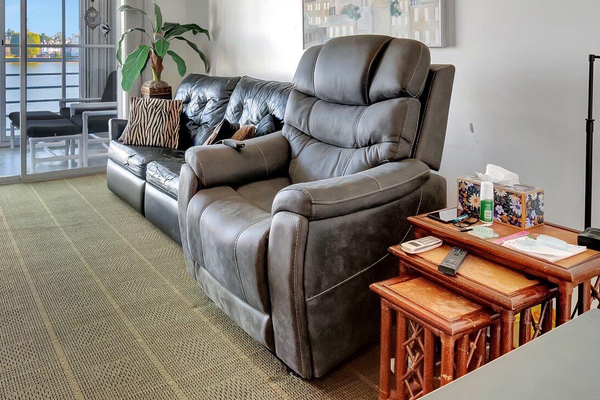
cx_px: 215
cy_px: 53
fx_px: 467
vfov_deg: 43.1
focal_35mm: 28
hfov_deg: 64.3
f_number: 8
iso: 1800
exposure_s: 1/15
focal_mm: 10
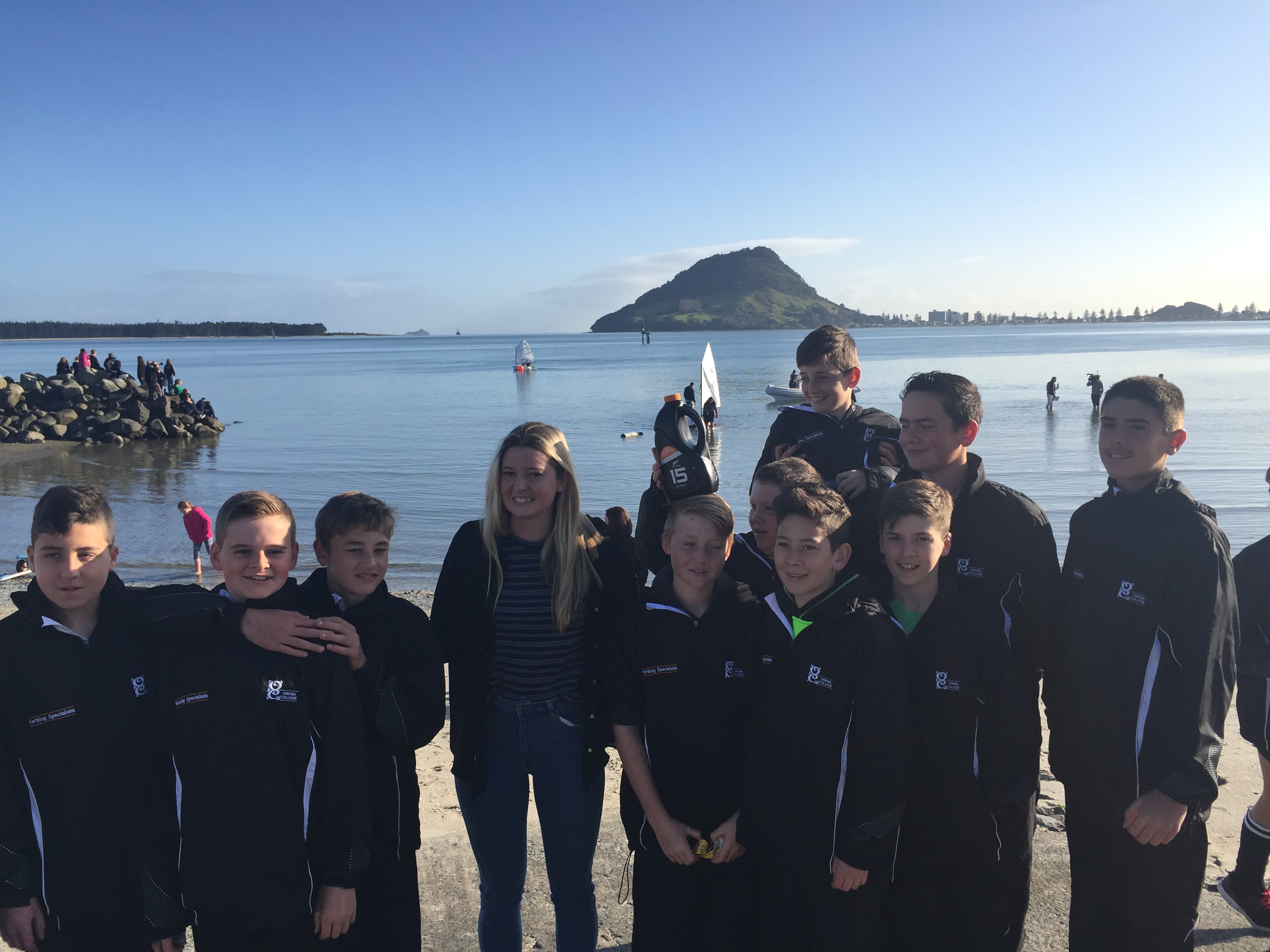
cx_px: 635
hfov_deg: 61.7
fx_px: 1064
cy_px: 476
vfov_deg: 48.2
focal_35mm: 29
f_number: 2.2
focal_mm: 4.15
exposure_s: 1/1412
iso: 32
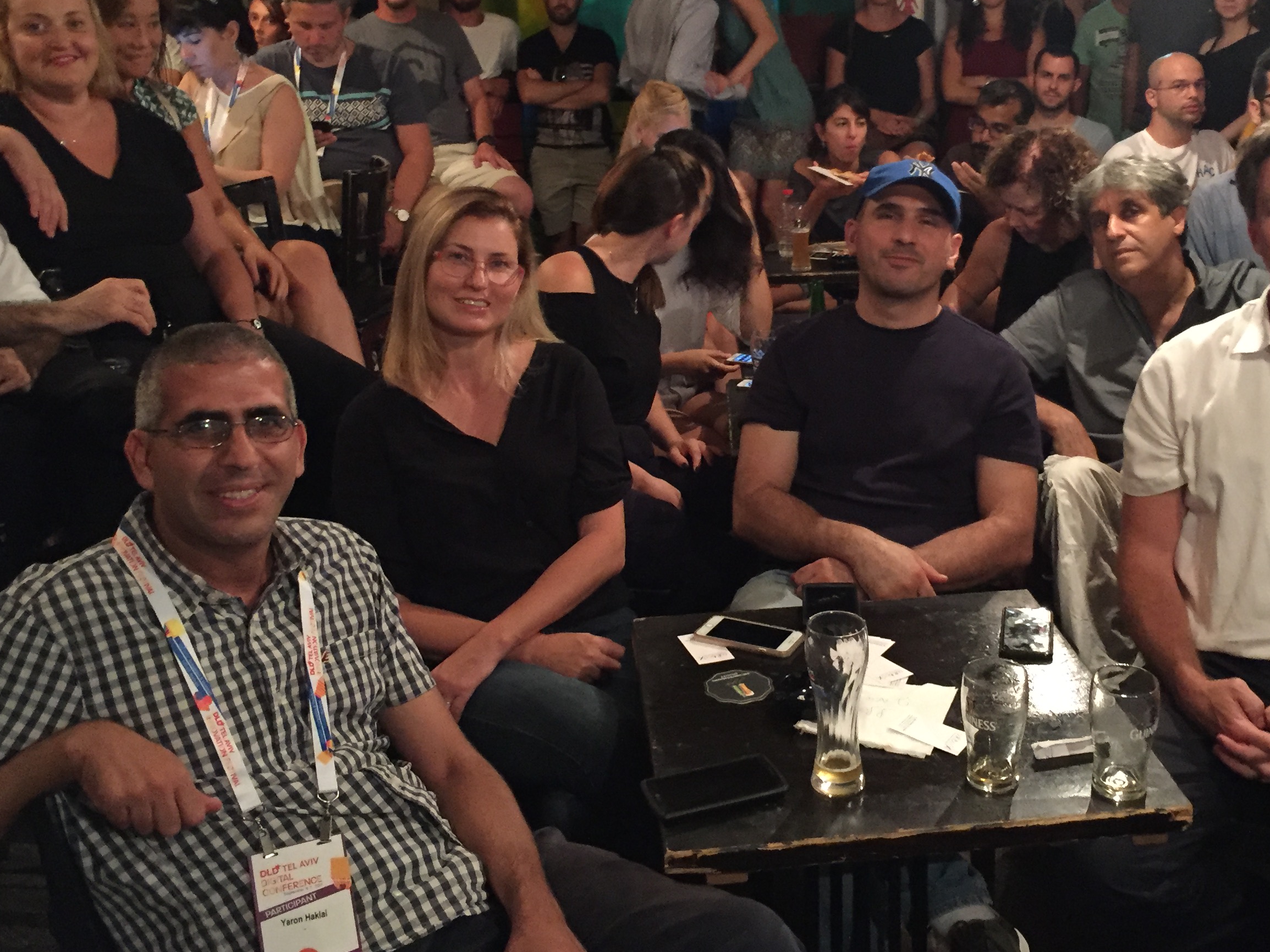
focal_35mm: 41
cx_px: 708
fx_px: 1504
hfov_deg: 45.7
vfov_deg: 35.0
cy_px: 367
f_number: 2.2
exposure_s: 1/17
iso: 500
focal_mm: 4.15
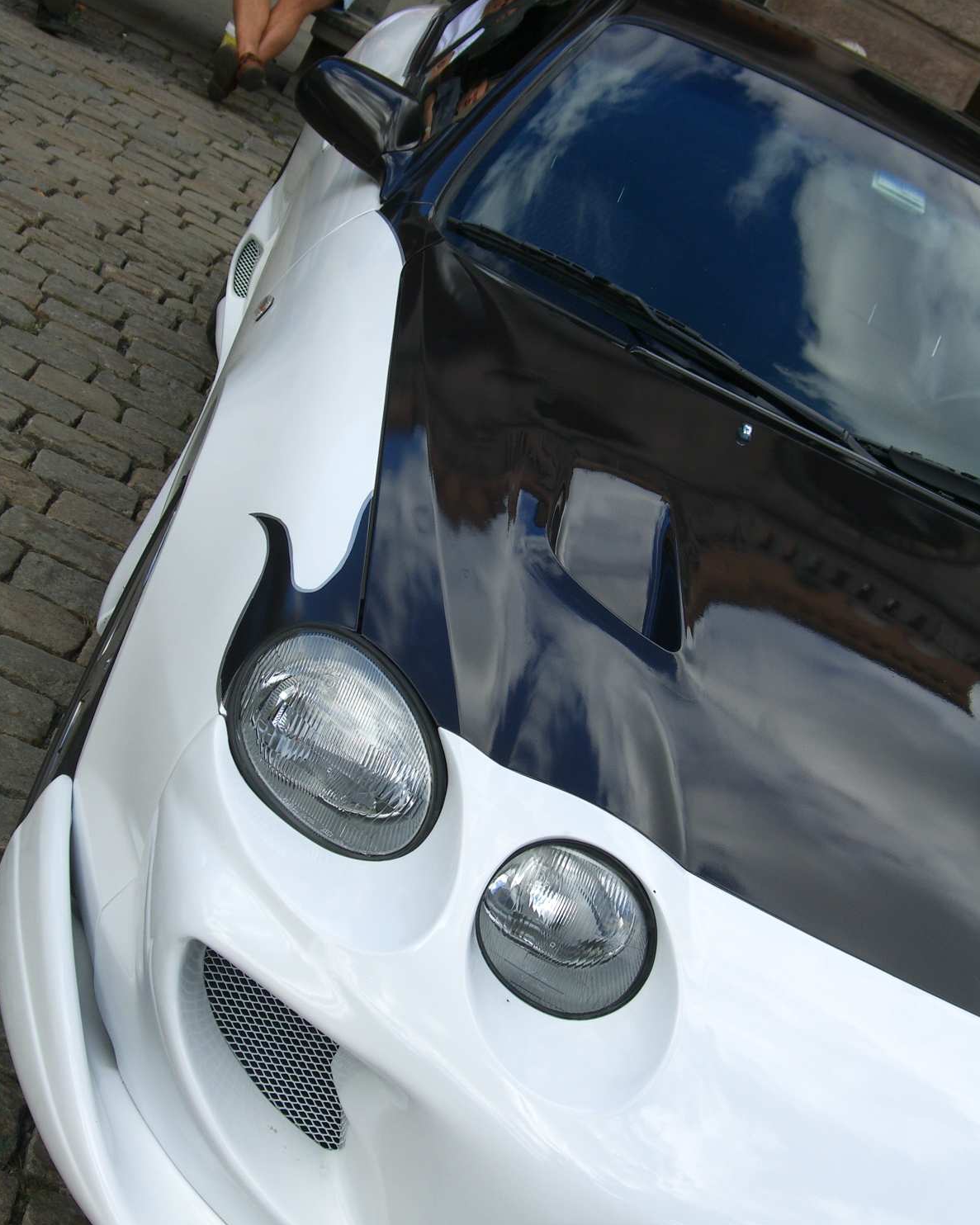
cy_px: 606
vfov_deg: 31.5
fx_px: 2176
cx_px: 491
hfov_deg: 25.4
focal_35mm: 60
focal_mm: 11.8
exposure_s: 1/320
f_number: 5
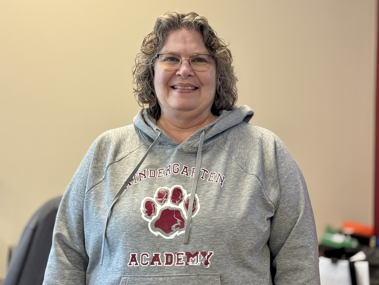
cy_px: 142
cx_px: 190
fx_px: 526
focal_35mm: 48
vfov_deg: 30.3
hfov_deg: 39.7
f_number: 1.78
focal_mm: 6.76
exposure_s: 1/60
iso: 80
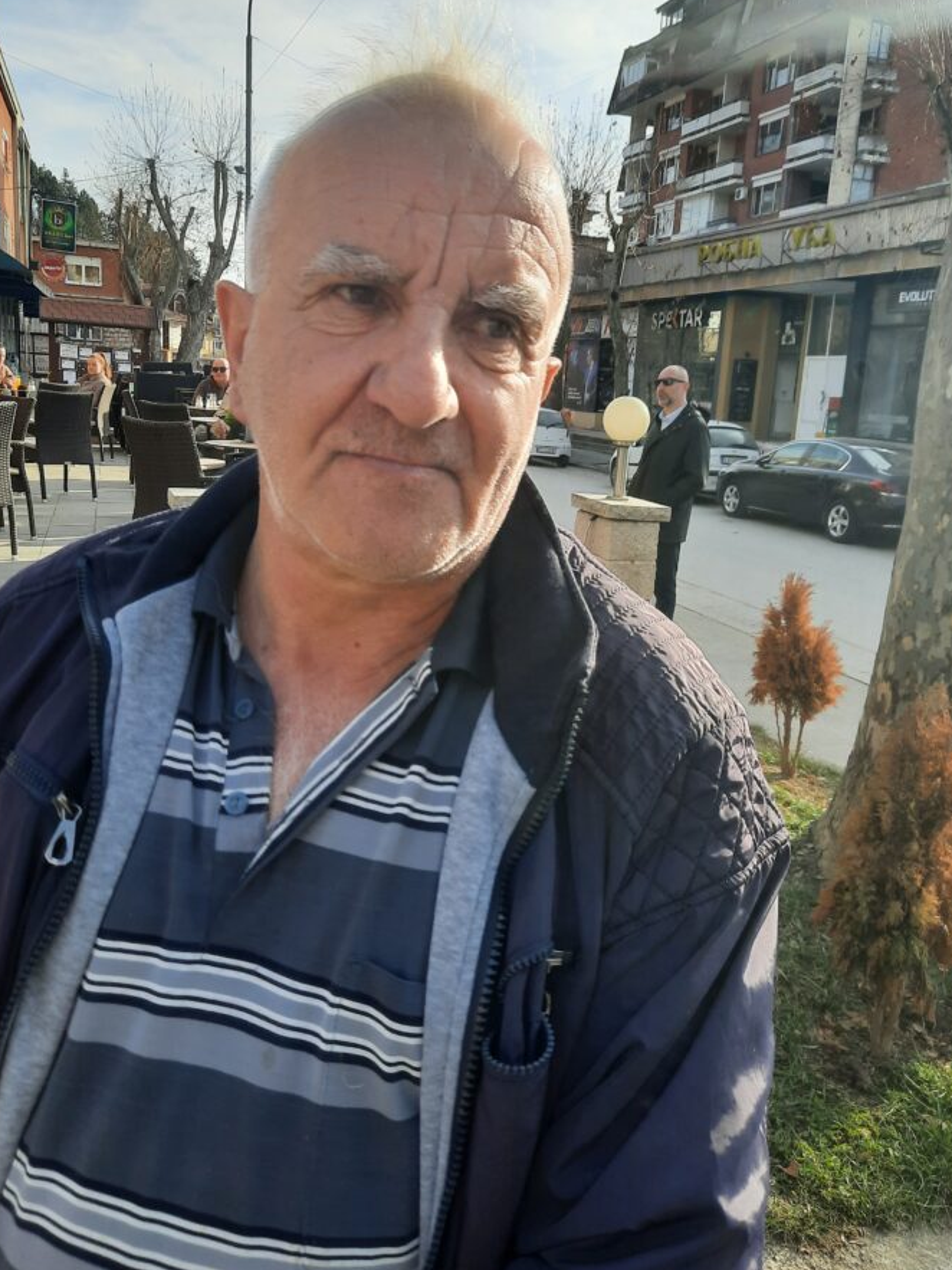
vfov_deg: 61.7
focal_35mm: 29
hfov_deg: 48.2
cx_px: 467
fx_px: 1064
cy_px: 614
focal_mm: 4.6
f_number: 2
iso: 32
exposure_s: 1/431
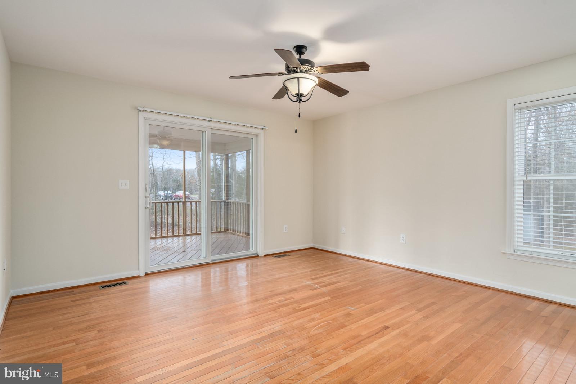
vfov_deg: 67.4
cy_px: 192
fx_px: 288
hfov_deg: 90.0
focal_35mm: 18
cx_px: 288
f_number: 8
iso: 320
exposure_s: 1/8
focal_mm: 18
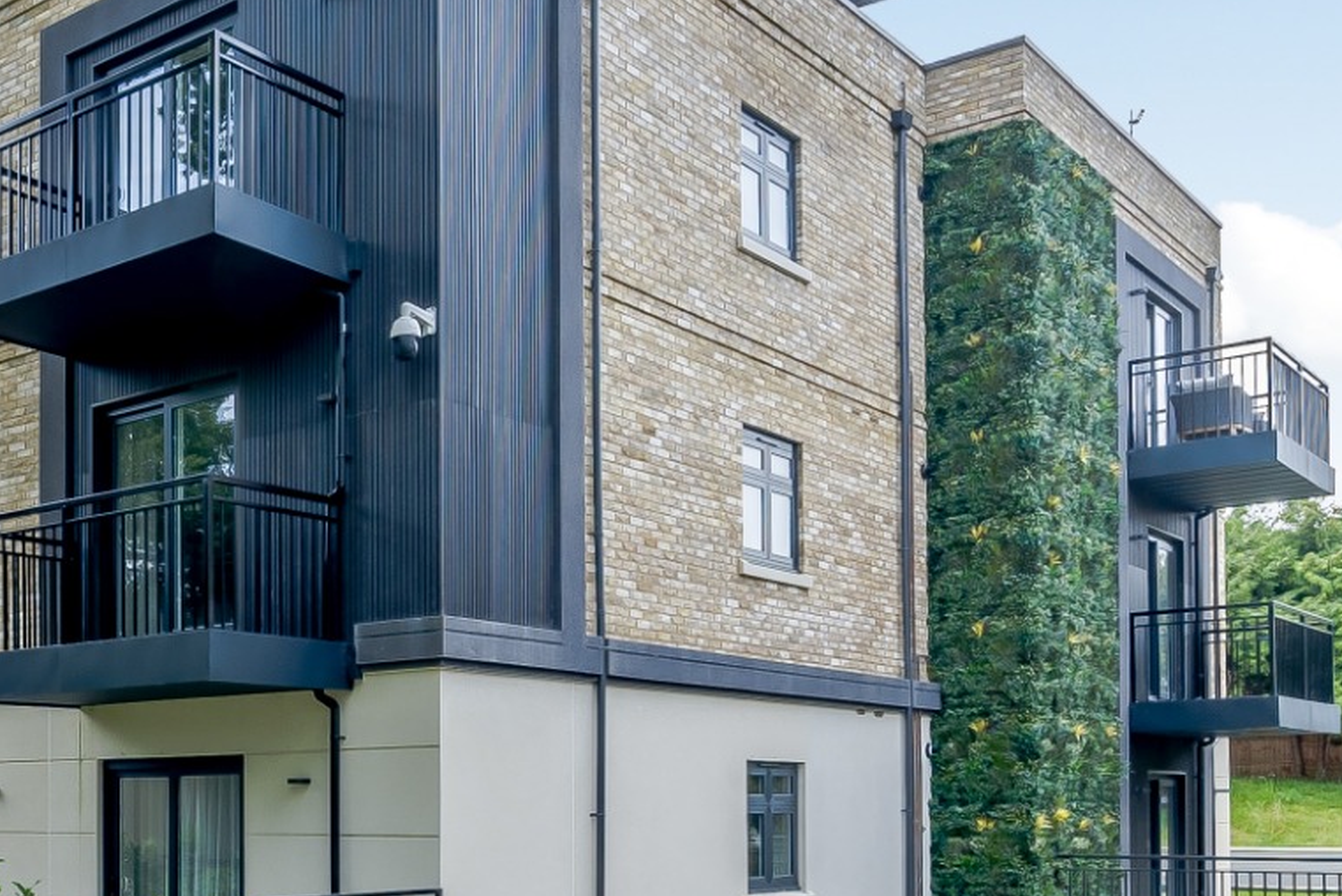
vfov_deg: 30.5
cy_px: 713
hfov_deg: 41.6
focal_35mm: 43
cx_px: 123
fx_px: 1604
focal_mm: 16
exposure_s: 1/50
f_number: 13
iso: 200
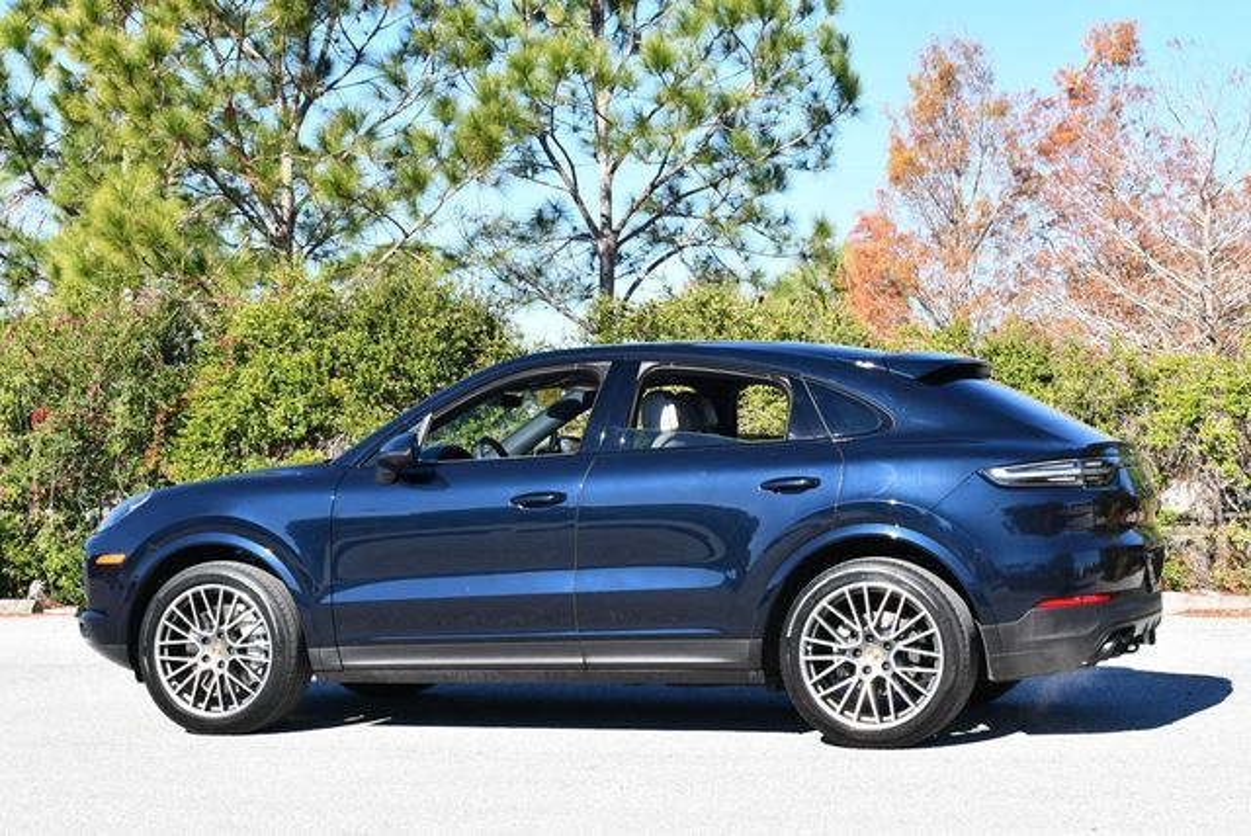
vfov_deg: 20.1
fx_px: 2365
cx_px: 626
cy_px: 418
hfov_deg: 29.6
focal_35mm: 68
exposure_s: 1/250
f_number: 8
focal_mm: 34
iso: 180
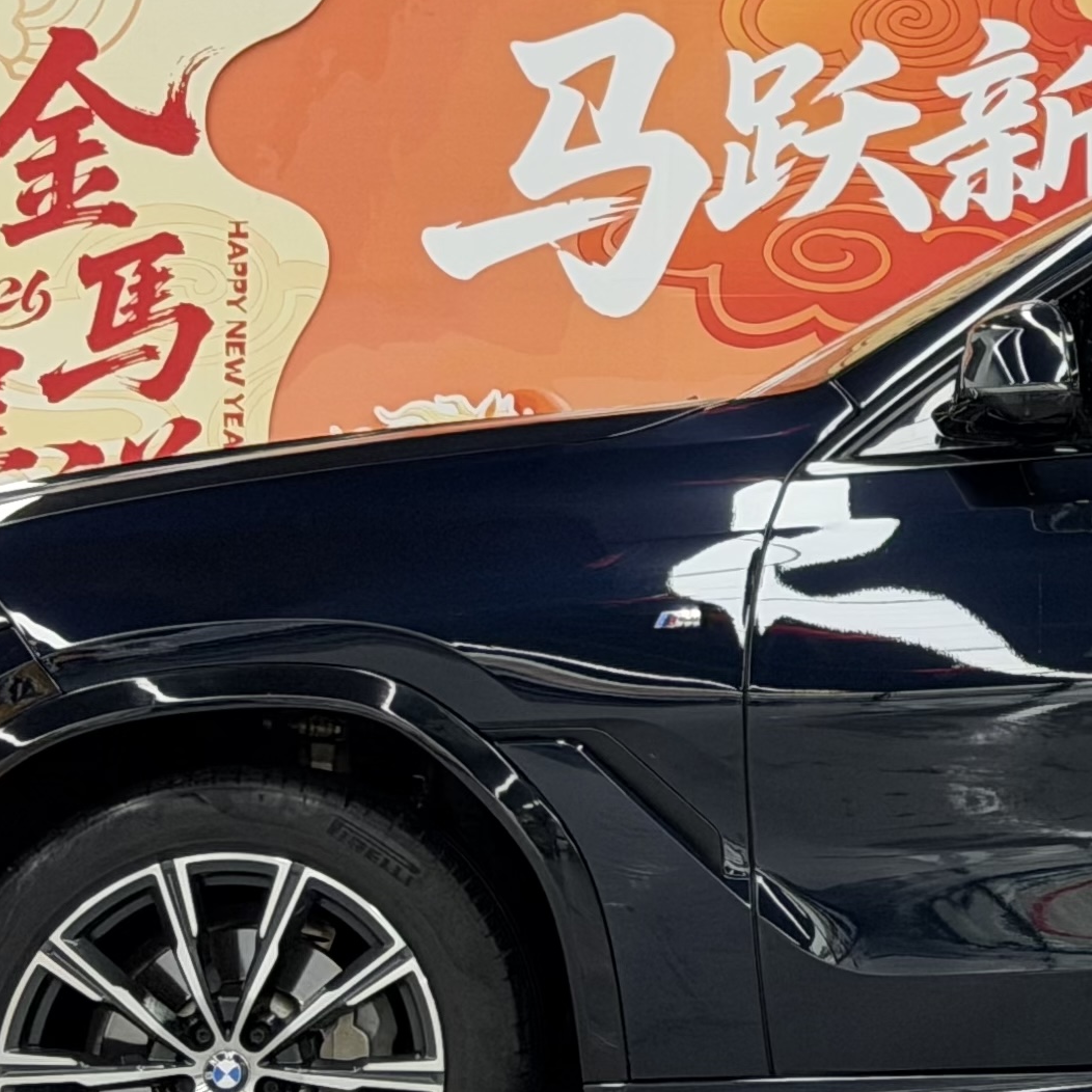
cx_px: 1471
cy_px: -34
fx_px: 5746
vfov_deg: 10.7
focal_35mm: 161
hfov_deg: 10.6
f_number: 1.78
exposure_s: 1/81
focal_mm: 6.76
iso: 100
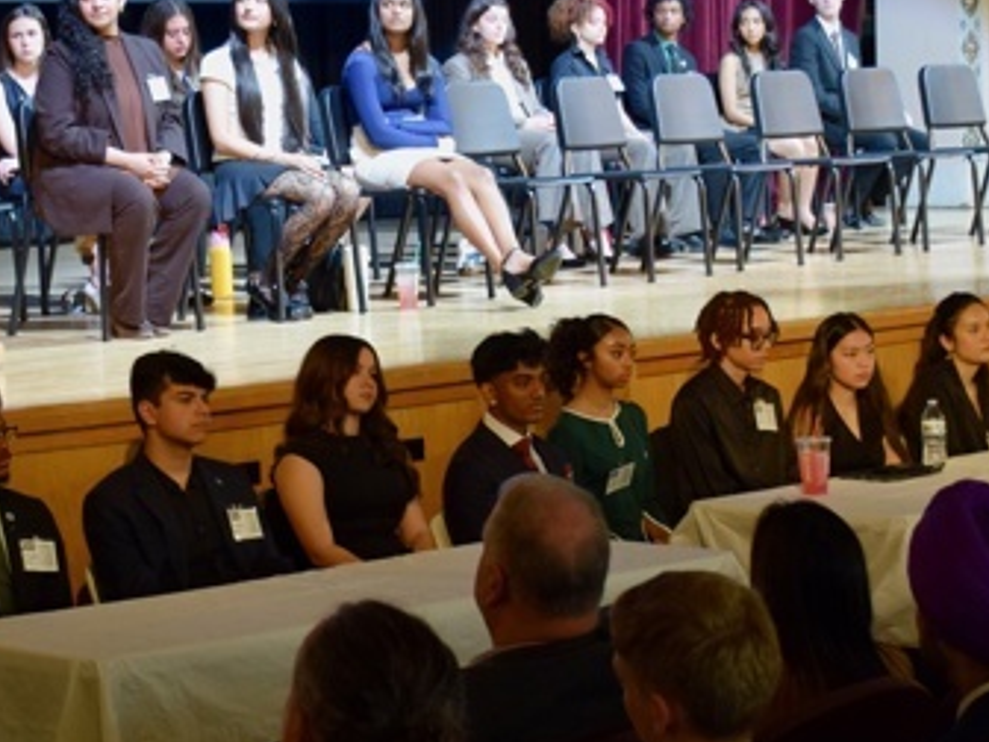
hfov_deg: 19.0
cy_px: 314
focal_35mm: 103
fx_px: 2943
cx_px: 336
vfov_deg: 14.4
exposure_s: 1/60
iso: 1100
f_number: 4
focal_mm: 30
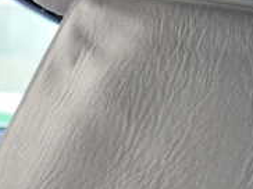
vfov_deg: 13.8
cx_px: 391
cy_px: -117
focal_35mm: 99
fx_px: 723
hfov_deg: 17.6
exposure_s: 1/60
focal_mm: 5.4
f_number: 2.3
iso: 1000
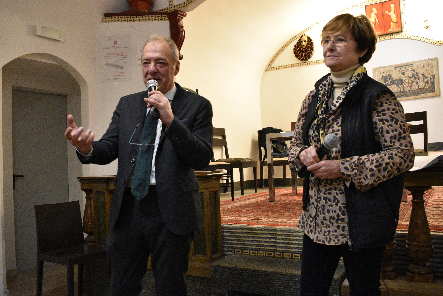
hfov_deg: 57.2
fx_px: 406
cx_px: 222
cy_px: 148
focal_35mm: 33
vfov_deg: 40.0
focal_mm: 22
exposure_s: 1/30
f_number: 5
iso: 3200
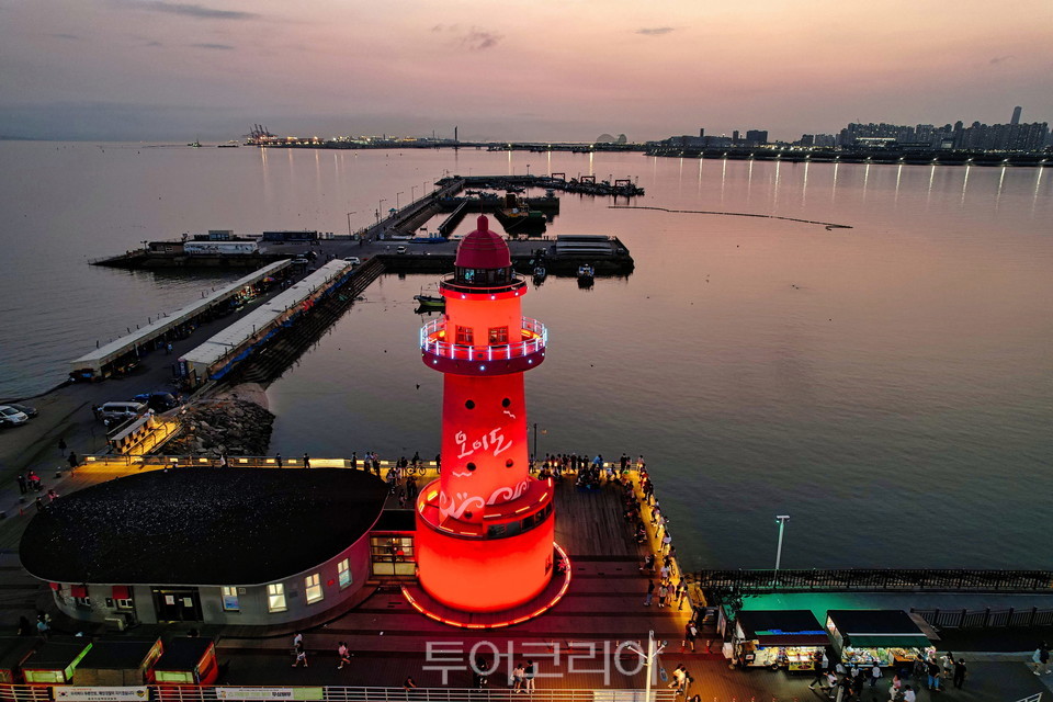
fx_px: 643
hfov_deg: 78.6
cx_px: 526
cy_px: 351
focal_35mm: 22
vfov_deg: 57.2
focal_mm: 8.4
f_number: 2.8
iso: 160
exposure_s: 1/15
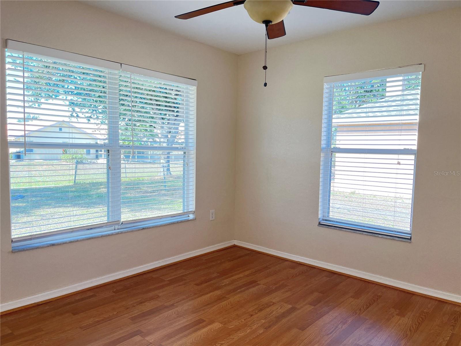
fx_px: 346
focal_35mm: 26
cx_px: 230
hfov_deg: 67.3
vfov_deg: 53.1
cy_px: 173
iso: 64
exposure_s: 1/126
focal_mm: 5.1
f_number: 1.6
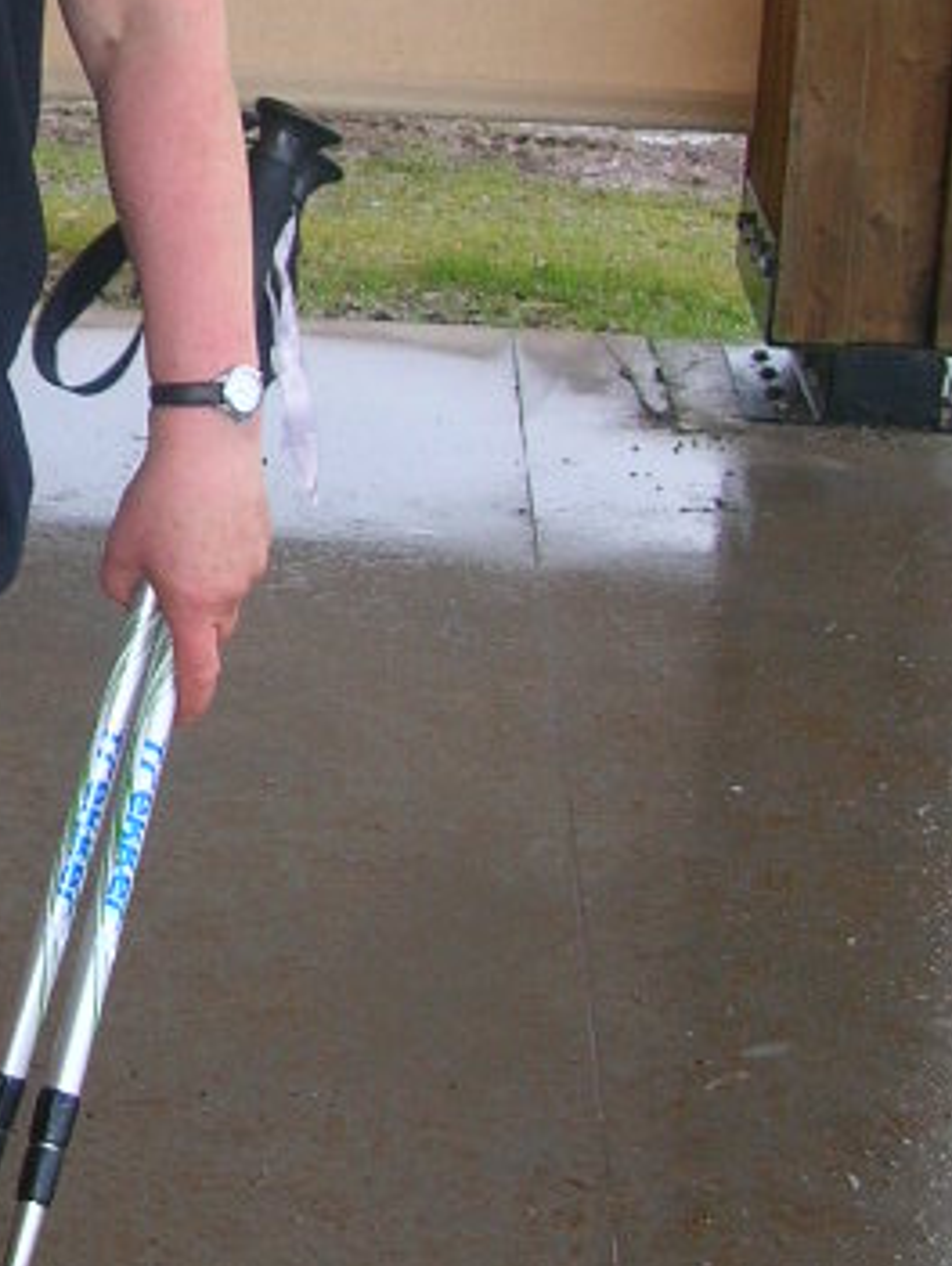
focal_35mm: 102
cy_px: 368
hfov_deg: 13.9
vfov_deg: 19.1
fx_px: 3733
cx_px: -346
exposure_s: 1/30
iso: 50
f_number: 2.8
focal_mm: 5.8
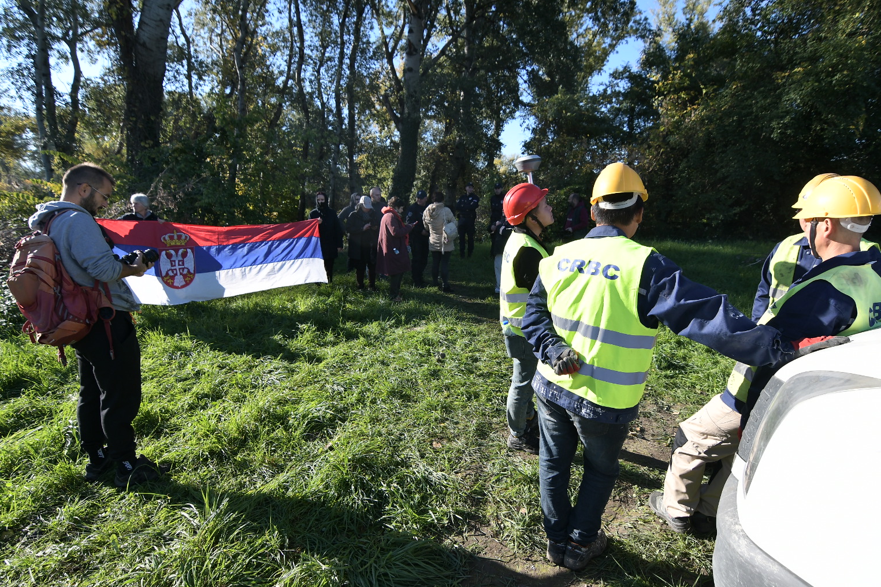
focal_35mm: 17
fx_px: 416
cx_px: 462
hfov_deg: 93.2
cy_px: 294
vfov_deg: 70.4
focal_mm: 11
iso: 200
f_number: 5
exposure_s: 1/800
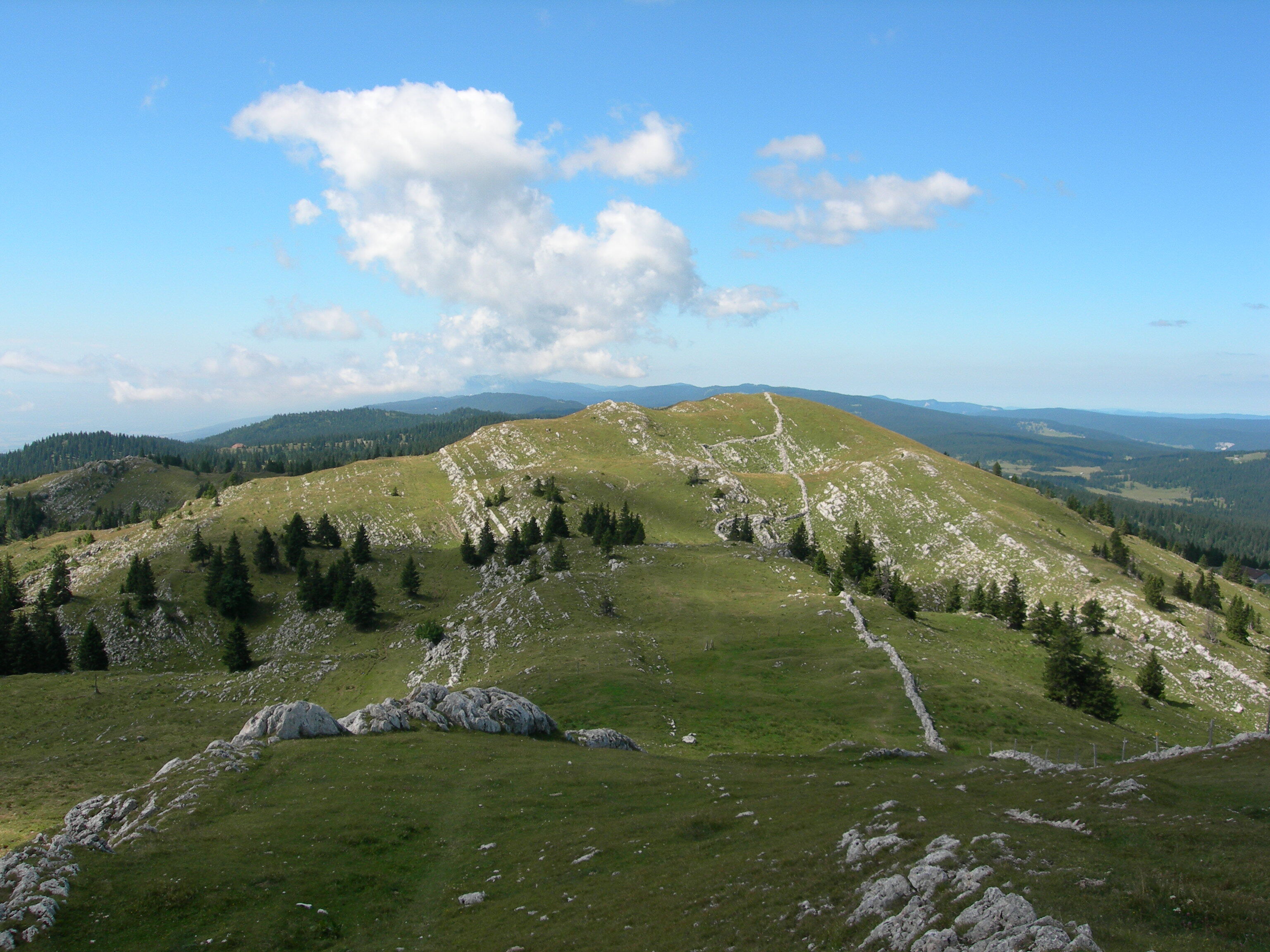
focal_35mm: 38
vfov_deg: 37.7
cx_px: 635
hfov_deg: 49.0
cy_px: 476
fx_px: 1394
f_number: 4.8
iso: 50
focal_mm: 7.8
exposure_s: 1/436
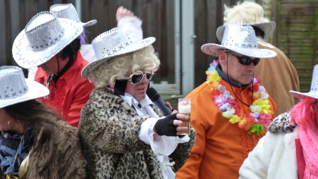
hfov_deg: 10.7
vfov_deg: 6.0
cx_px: 159
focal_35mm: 201
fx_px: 1695
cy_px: 110
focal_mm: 33.2
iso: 400
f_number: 3.8
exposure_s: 1/40
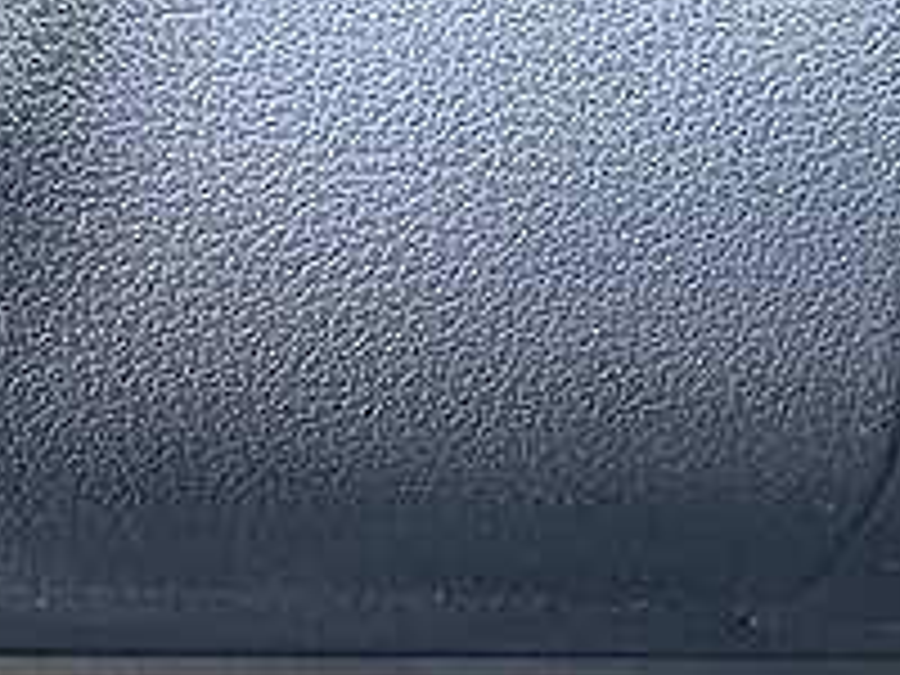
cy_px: 342
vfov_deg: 14.2
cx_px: 216
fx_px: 2704
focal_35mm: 104
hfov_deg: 18.8
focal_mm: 4.2
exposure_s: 1/60
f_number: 1.8
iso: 160
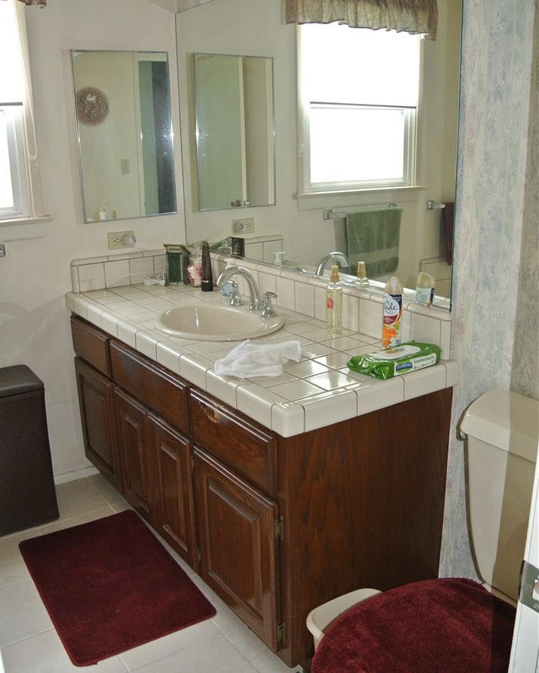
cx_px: 267
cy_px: 350
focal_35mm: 33
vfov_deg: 54.2
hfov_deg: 44.5
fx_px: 658
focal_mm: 11
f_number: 3.5
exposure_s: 1/60
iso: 360
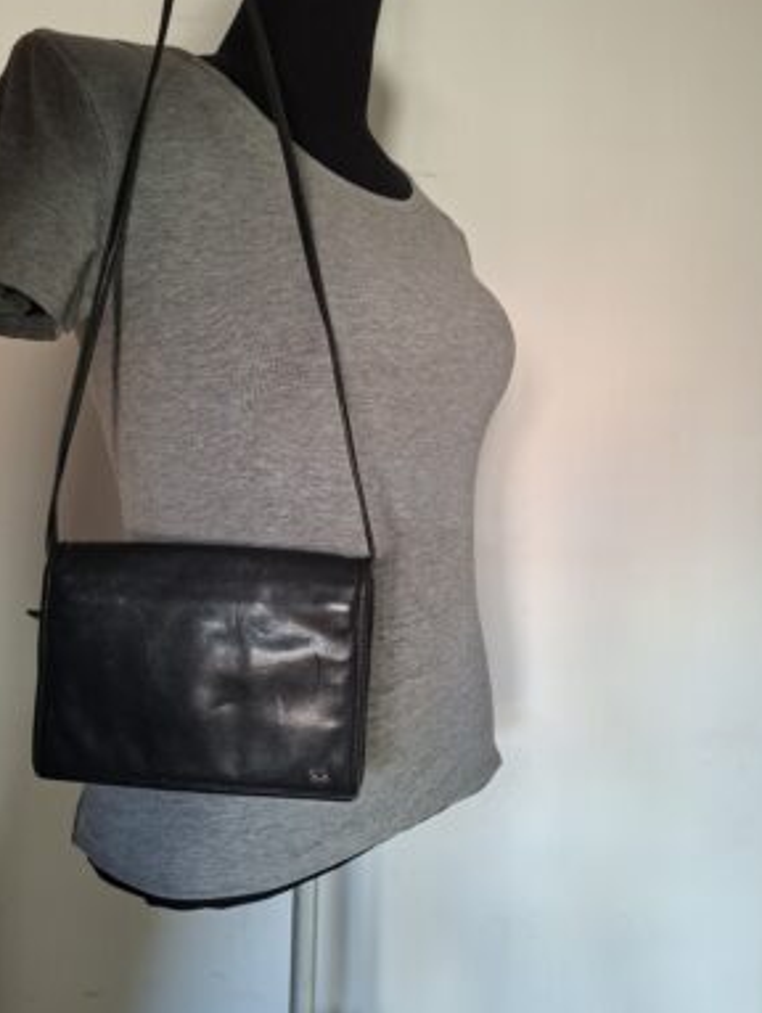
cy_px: 495
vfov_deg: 71.5
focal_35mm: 24
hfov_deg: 56.9
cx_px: 389
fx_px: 703
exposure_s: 1/30
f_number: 1.8
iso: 125
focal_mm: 5.54
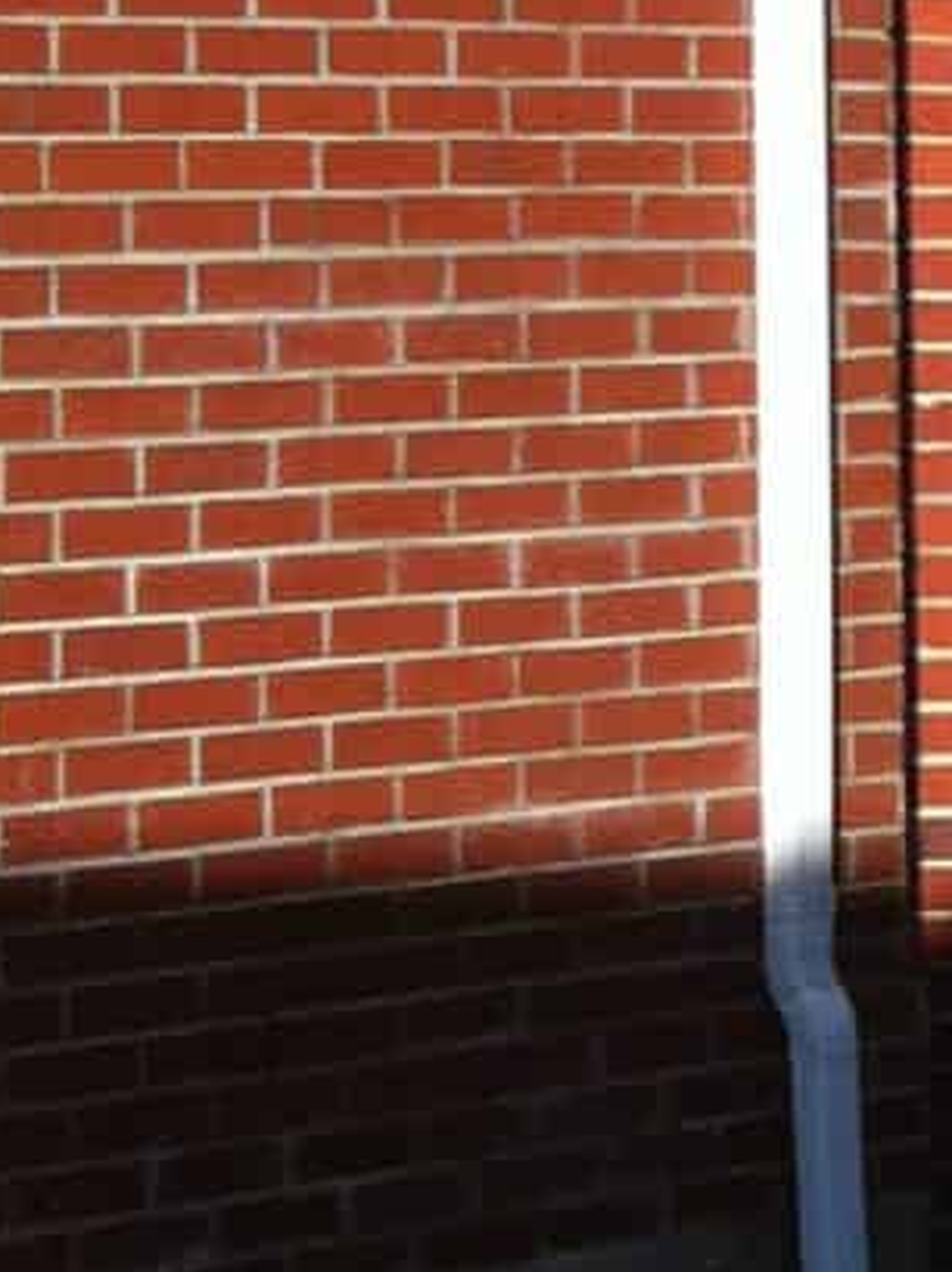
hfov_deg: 6.4
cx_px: 2511
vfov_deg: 9.0
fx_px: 8043
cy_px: 389
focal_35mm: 219
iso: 80
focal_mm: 3.85
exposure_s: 1/1207
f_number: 2.8
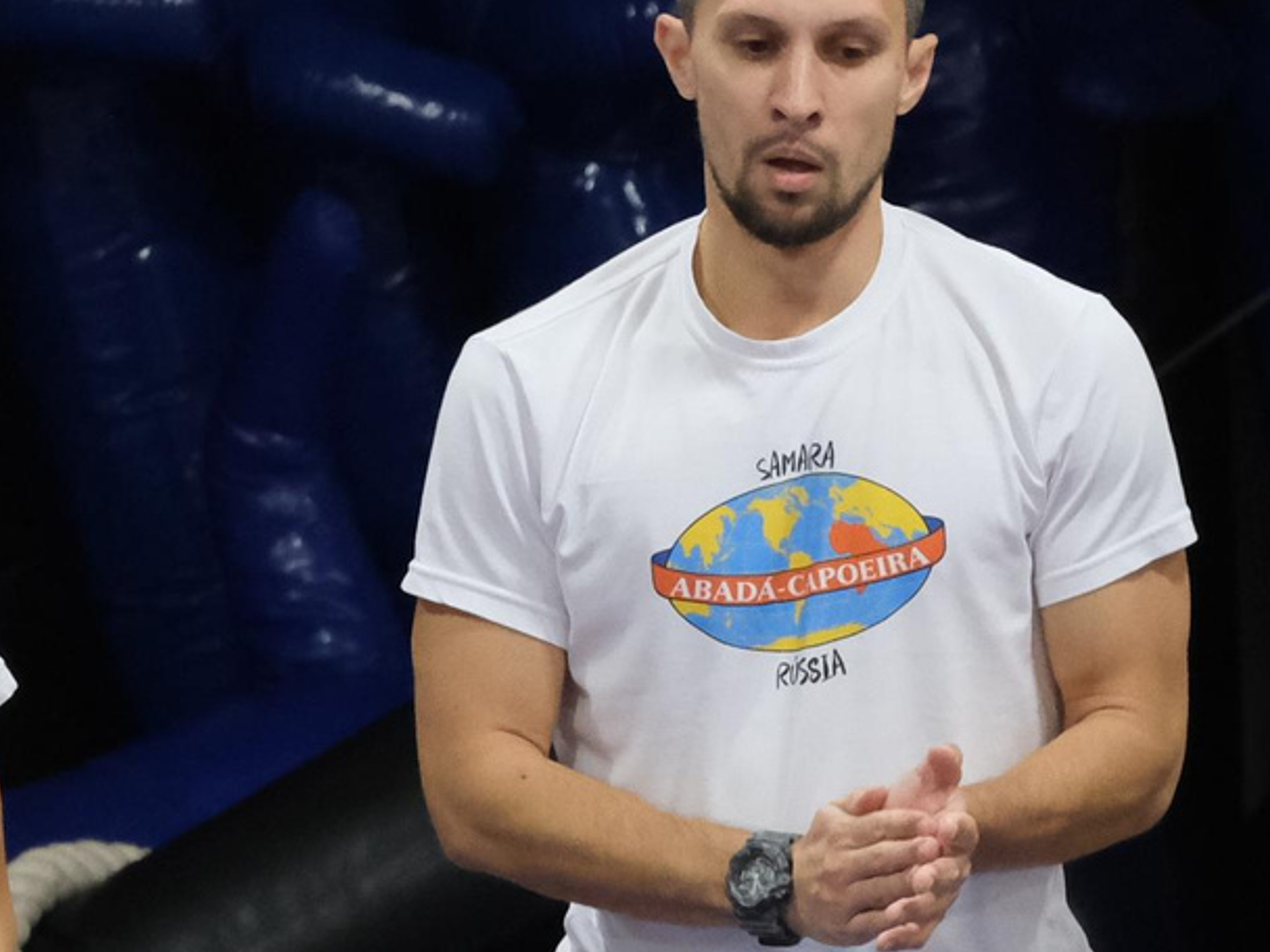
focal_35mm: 668
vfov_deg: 2.2
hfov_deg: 3.0
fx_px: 24508
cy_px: 1179
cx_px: 1433
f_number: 4.2
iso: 5000
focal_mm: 110.3
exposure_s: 1/320
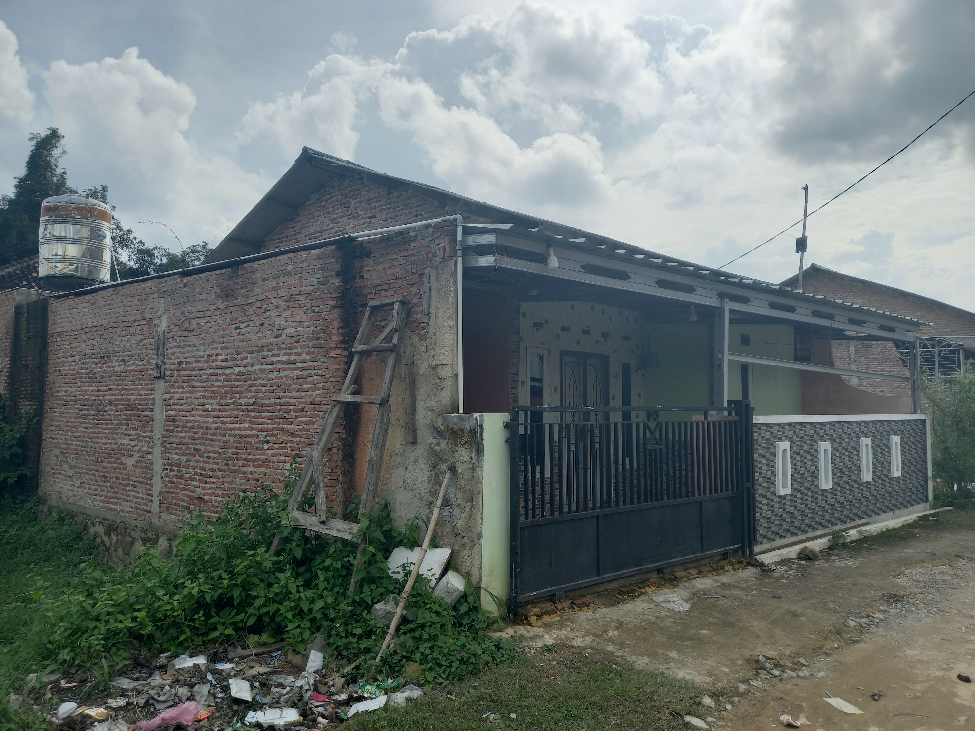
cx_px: 488
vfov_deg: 54.9
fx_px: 704
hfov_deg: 69.4
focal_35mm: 25
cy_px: 366
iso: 25
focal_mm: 4.6
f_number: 2
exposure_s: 1/993
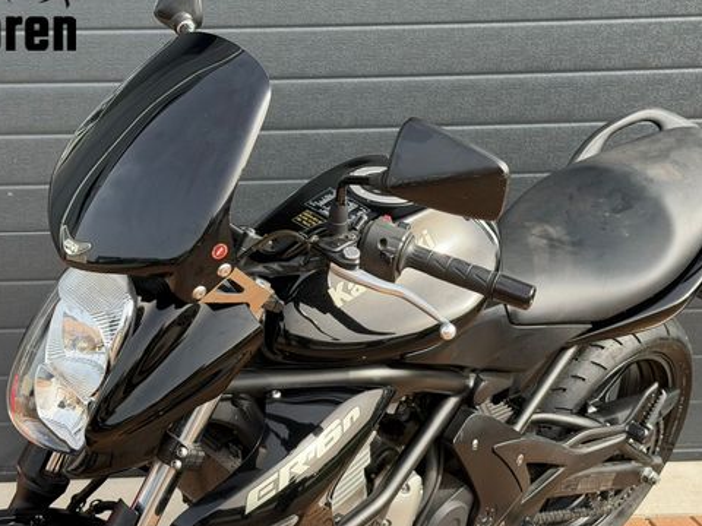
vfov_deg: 22.9
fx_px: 1298
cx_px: 357
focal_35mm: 64
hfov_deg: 30.3
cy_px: 304
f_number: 1.78
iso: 100
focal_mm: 6.76
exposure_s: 1/1185
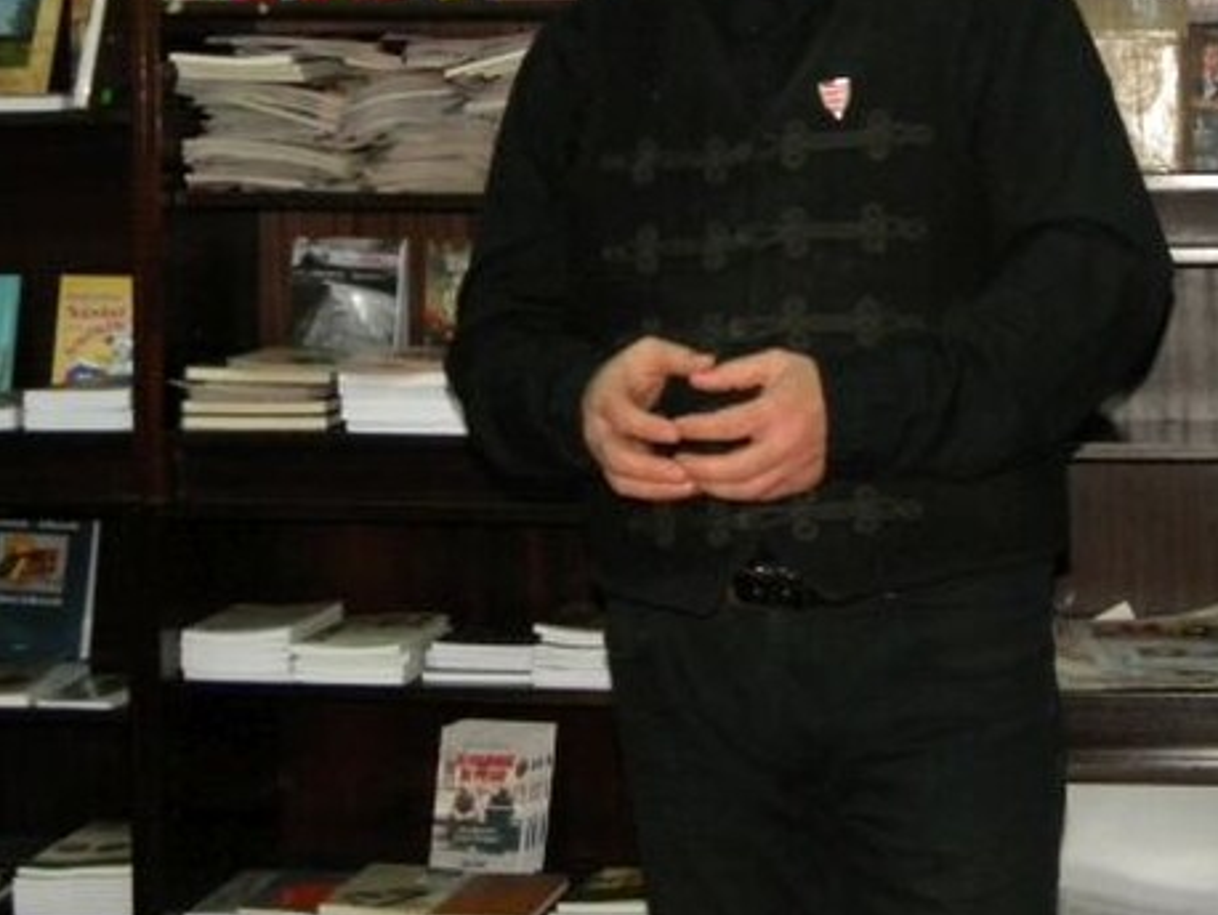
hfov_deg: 24.9
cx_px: 992
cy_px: 286
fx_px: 2711
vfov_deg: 19.1
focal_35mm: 77
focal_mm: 8.6
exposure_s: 1/30
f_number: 3.9
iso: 400
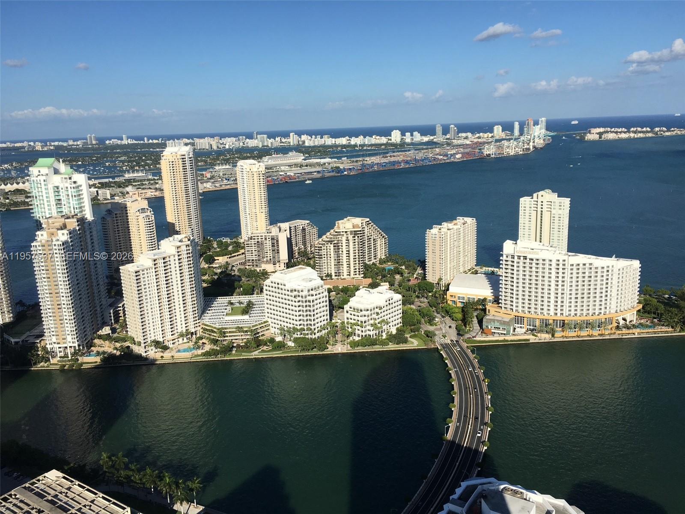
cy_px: 257
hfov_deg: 61.7
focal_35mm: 29
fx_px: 574
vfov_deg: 48.2
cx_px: 342
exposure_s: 1/2653
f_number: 2.2
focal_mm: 4.15
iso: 25
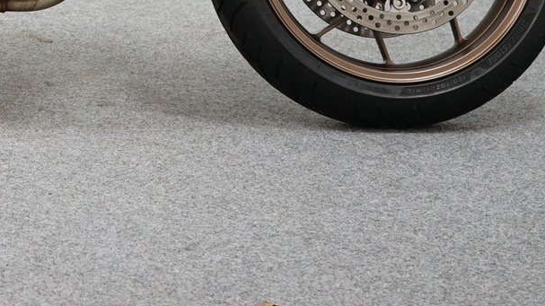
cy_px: -220
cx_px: -92
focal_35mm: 169
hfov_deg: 12.5
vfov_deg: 7.0
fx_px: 2442
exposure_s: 1/60
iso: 1000
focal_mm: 51
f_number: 4.5
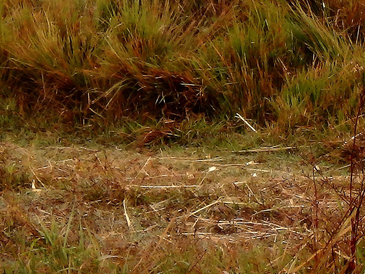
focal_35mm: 400
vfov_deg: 3.7
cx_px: 355
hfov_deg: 4.9
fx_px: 4217
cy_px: -188
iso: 125
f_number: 5.7
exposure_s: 1/125
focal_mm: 18.7
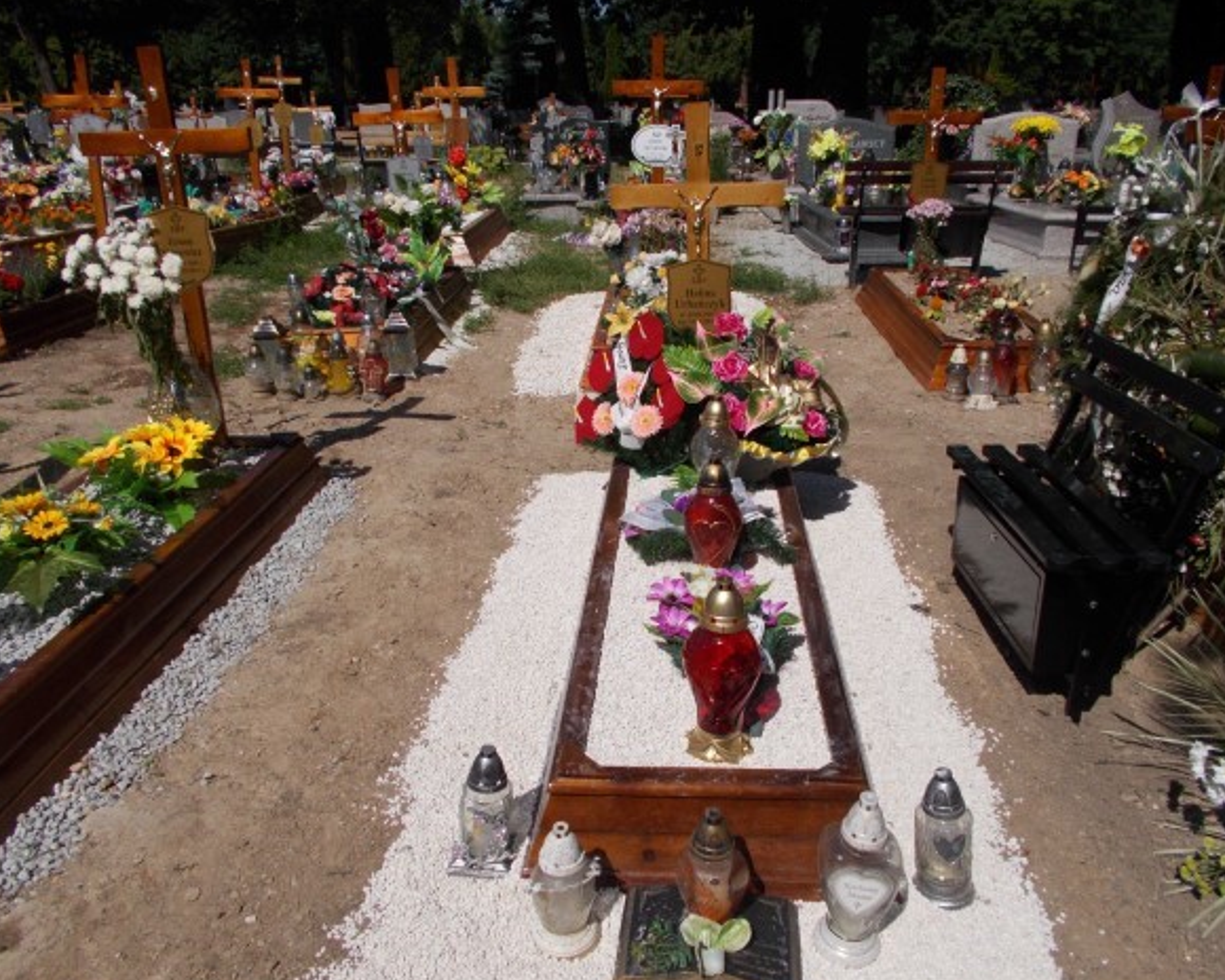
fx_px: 1015
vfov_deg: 51.5
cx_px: 625
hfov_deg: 62.2
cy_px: 496
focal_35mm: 28
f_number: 8
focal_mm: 4.6
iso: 80
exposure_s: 1/400
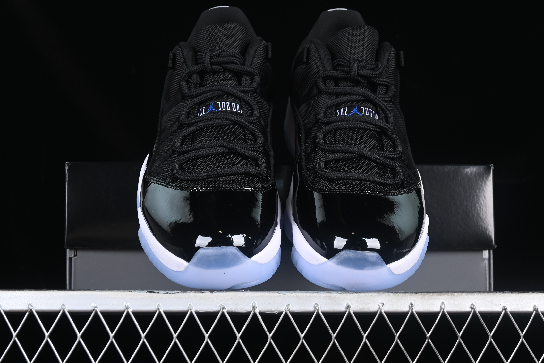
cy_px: 182
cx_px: 272
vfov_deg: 18.2
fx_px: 1133
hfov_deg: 27.0
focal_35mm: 75
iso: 160
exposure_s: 1/60
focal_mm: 50
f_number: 6.3
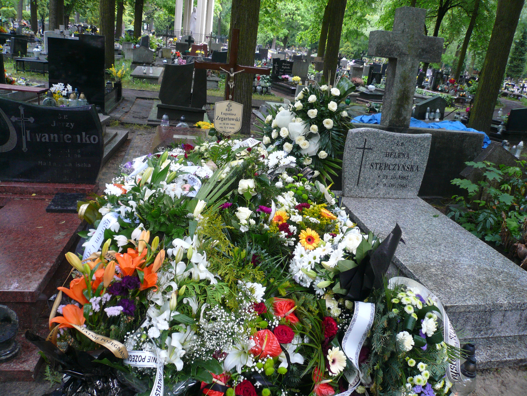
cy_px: 198
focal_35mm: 28
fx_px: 426
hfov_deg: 63.4
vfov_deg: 49.7
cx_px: 264
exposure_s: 1/30
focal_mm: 4.6
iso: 100
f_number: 2.8
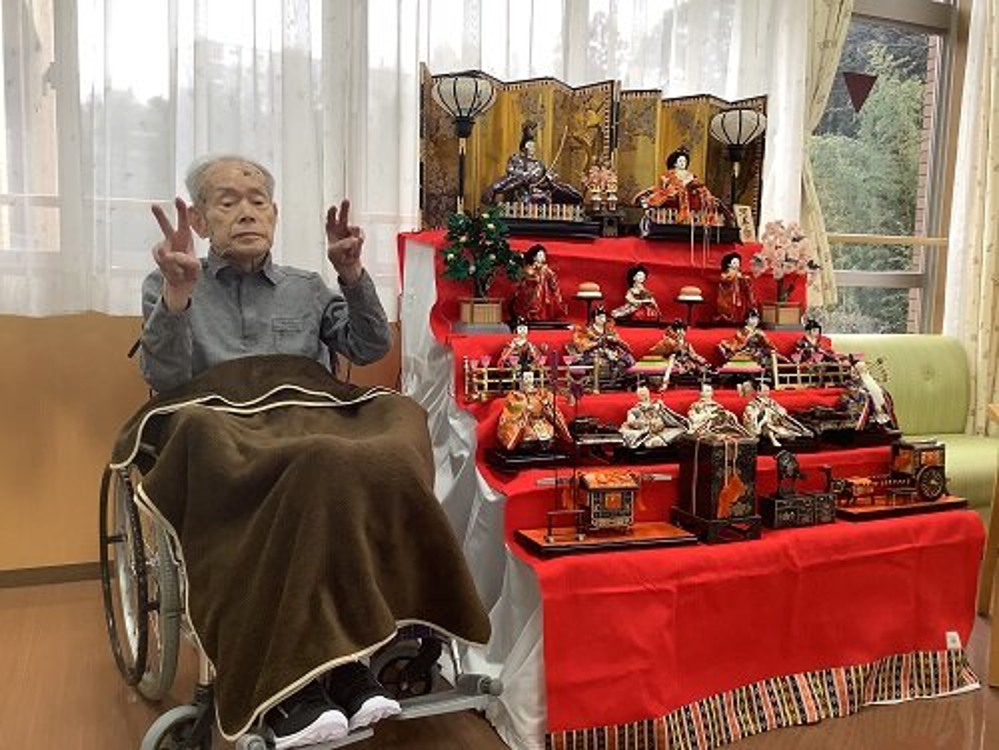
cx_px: 500
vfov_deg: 45.4
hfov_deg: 58.4
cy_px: 375
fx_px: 895
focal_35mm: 31
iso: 64
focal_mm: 3.3
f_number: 2.4
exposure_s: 1/60
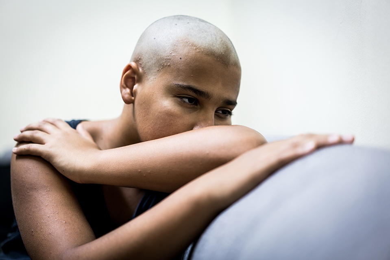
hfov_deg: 36.2
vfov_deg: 24.6
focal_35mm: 55
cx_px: 195
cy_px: 130
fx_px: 596
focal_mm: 55
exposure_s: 1/30
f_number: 1.8
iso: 250
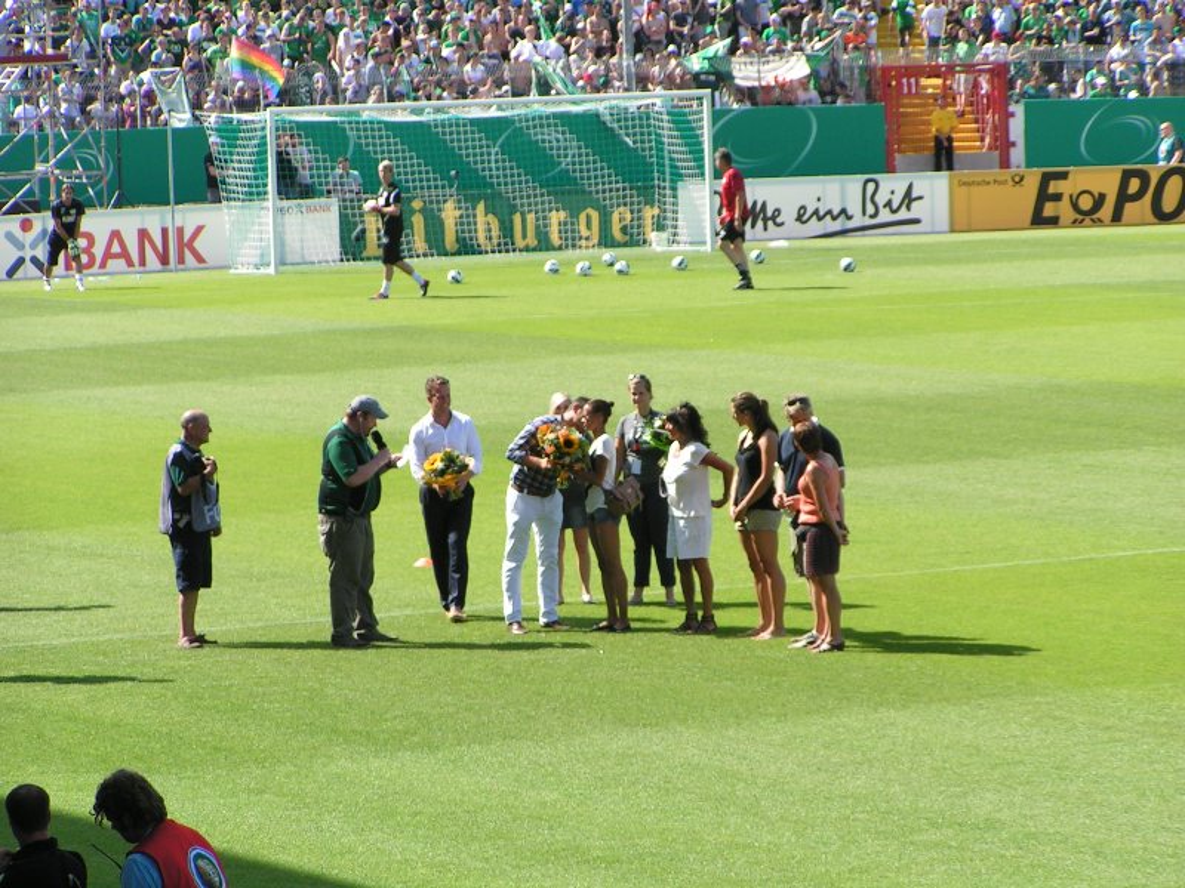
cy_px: 444
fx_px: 7052
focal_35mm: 206
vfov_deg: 7.2
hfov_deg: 9.6
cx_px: 592
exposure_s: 1/250
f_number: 5
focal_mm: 31.5
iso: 50
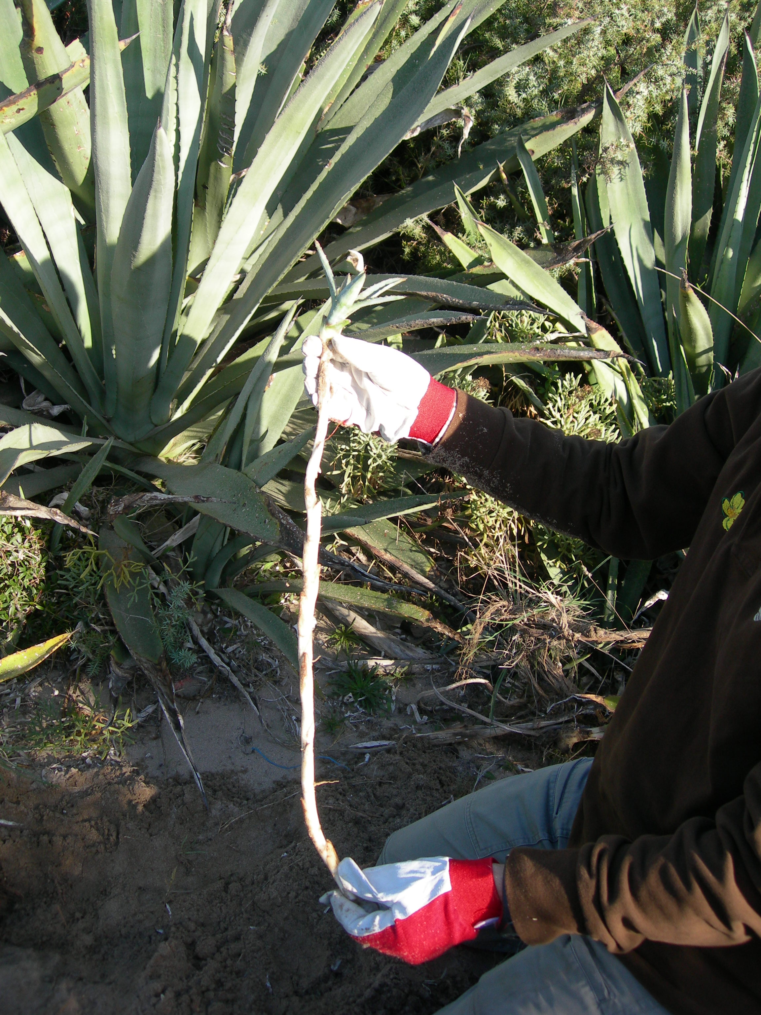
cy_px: 508
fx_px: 1114
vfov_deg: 49.0
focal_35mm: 38
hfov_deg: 37.7
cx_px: 380
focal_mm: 7.8
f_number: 2.8
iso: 50
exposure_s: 1/346
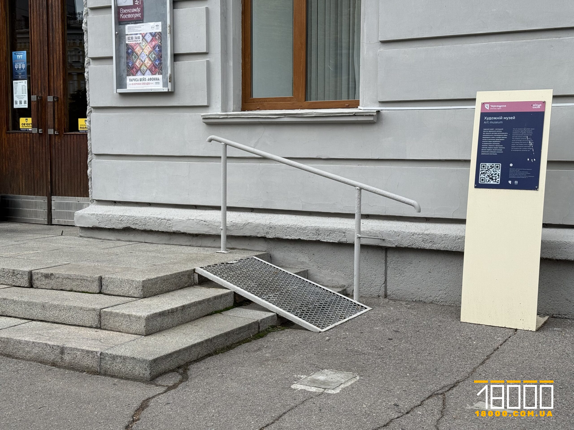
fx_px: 796
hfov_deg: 39.7
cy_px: 215
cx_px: 287
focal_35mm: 48
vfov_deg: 30.3
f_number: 1.78
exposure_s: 1/837
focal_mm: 6.76
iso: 64
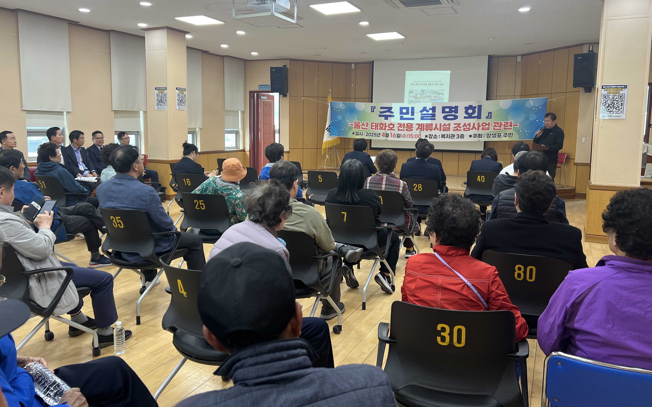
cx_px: 325
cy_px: 172
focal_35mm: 28
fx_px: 497
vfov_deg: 44.4
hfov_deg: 66.5
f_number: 1.5
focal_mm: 5.7
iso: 100
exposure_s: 1/120
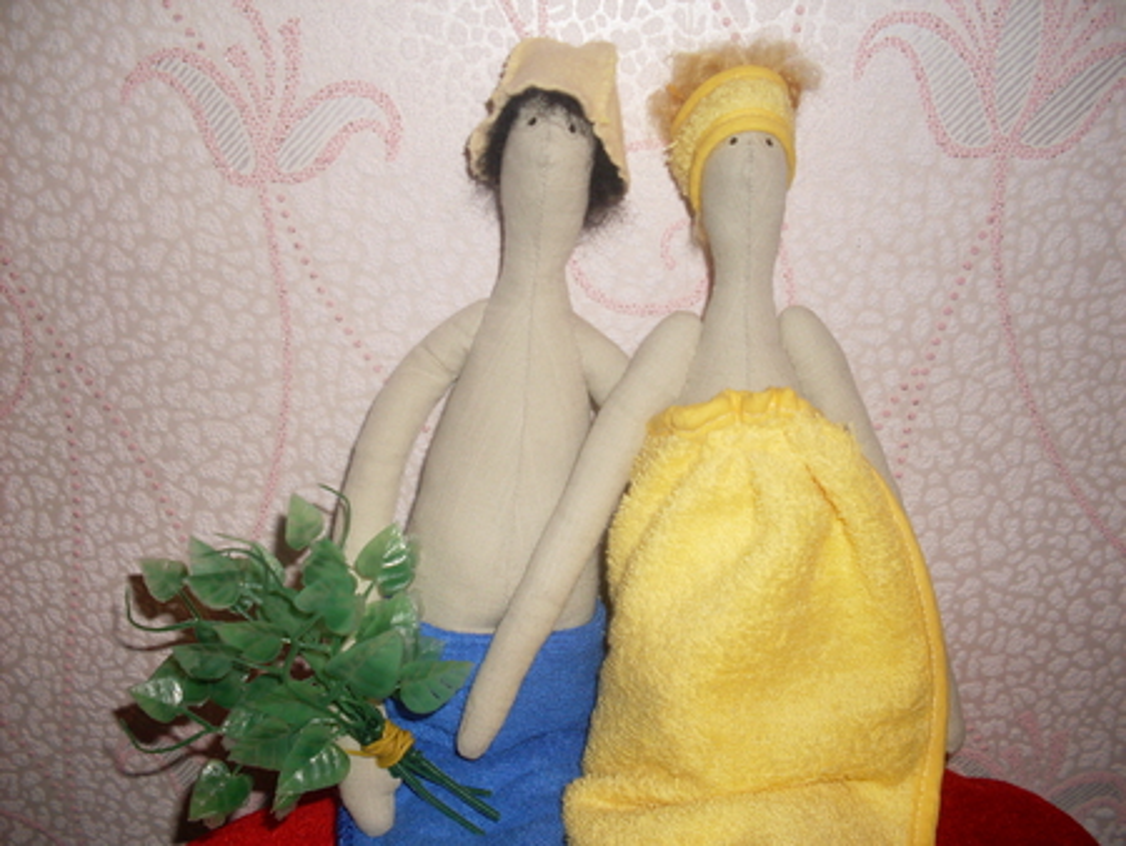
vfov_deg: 37.8
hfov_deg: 49.0
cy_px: 423
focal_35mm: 38
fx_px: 1237
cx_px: 563
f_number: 2.8
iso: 100
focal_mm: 6.3
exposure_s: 1/45
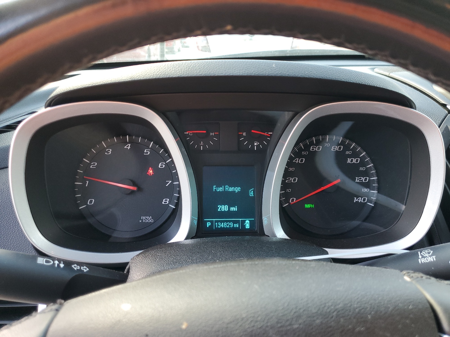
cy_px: 168
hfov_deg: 67.3
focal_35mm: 26
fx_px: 338
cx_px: 225
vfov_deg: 53.1
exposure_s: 1/120
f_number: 1.5
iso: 83
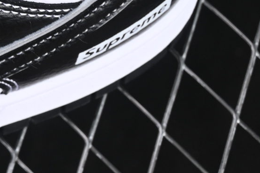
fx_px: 2707
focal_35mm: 375
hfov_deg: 5.4
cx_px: -302
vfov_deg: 3.6
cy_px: -105
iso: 160
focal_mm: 50
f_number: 6.3
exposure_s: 1/50
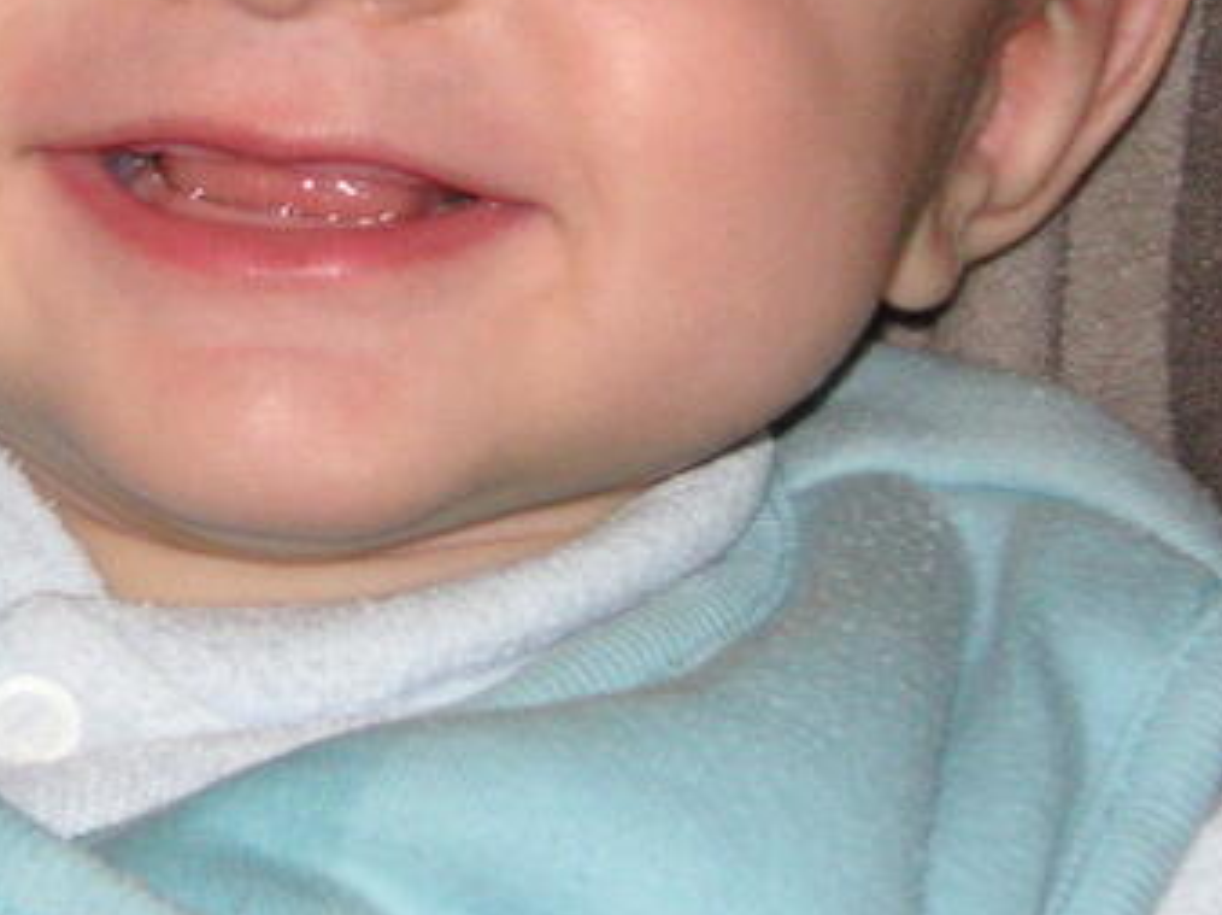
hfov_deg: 9.6
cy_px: -101
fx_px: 7267
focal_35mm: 206
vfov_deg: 7.2
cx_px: 148
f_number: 4.7
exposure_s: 1/90
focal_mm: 14.4
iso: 160
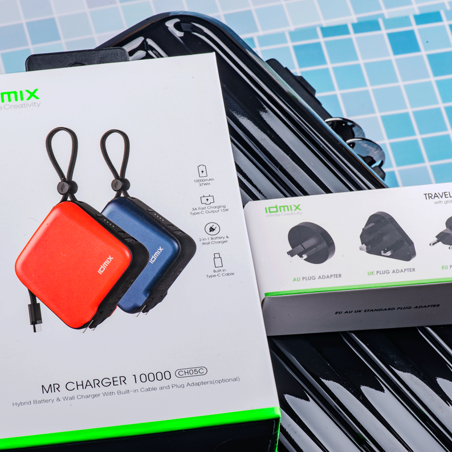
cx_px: 215
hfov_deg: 12.9
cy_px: 225
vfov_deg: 12.9
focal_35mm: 135
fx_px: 1994
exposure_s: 1/160
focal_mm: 105
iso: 100
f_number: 25
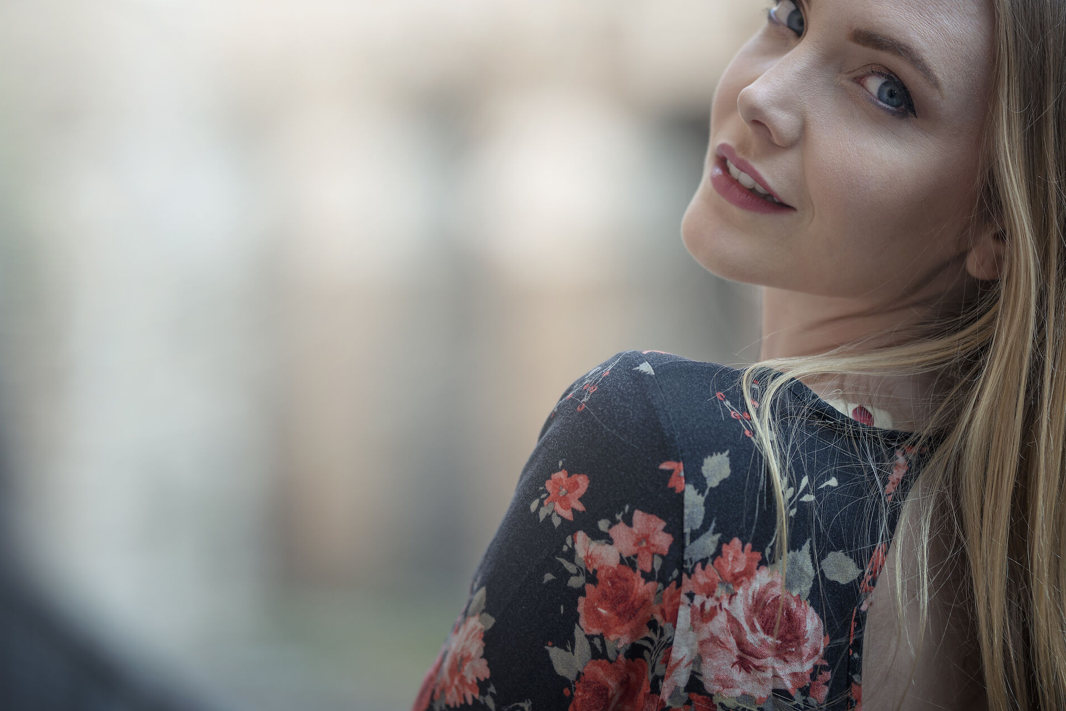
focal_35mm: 133
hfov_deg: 15.4
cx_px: 664
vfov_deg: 10.3
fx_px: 3939
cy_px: 265
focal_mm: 105
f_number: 2
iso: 100
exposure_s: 1/160
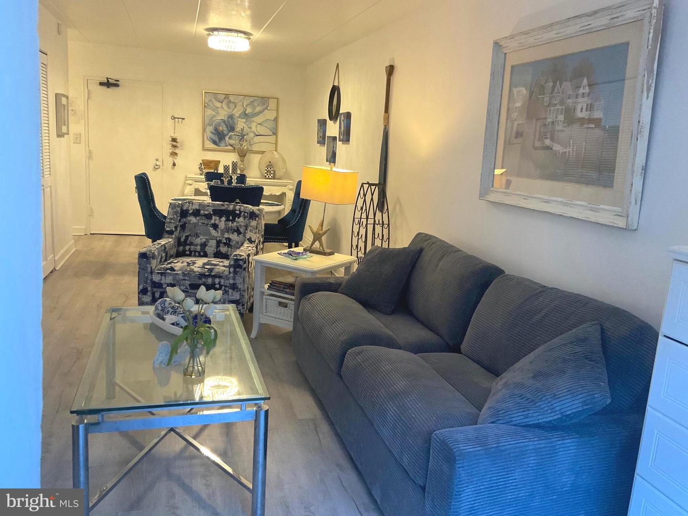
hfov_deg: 61.7
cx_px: 344
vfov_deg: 48.2
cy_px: 258
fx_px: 576
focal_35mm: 29
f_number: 1.8
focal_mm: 3
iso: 200
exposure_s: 1/60
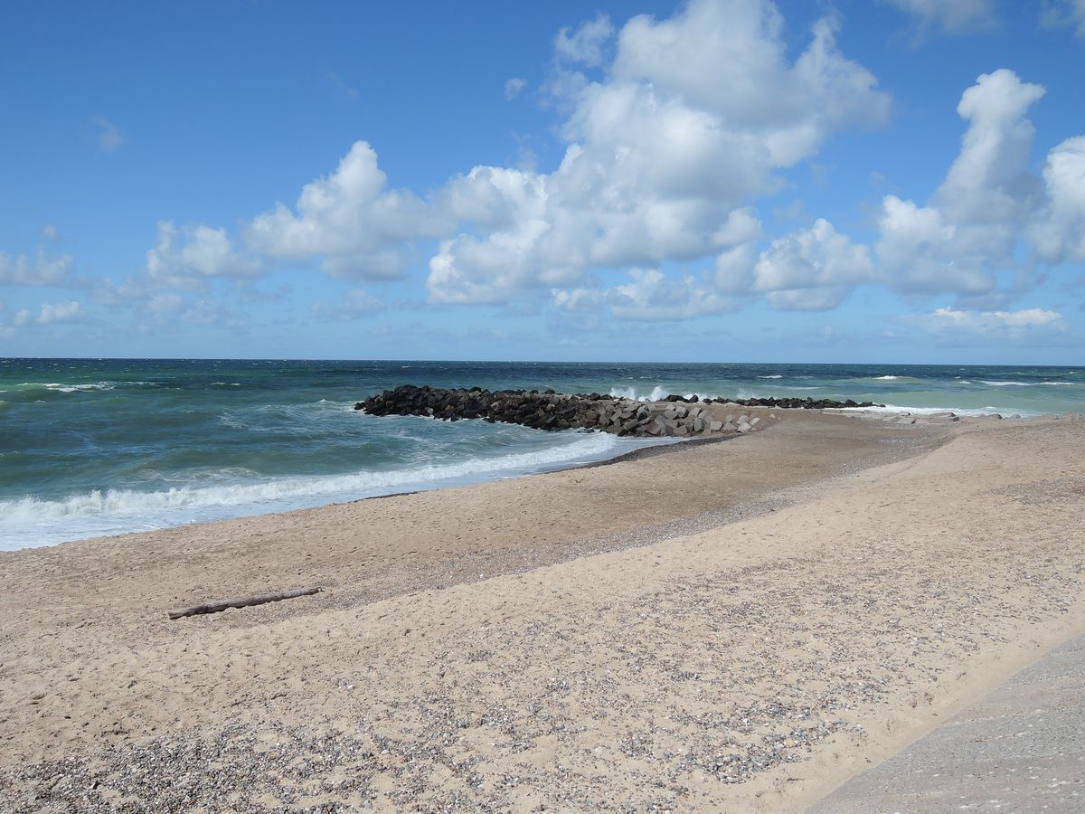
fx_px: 878
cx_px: 542
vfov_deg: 49.7
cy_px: 407
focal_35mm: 28
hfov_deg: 63.4
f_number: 3.2
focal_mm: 6
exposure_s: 1/250
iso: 80
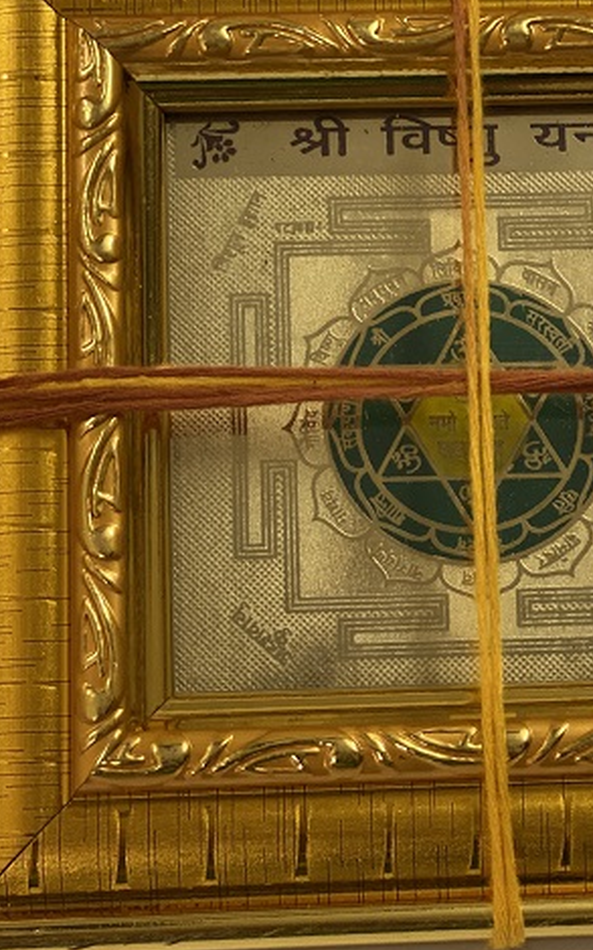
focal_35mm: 94
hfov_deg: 13.8
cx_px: 457
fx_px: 2431
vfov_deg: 22.1
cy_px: 377
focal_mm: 6
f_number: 2
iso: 125
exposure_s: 1/33
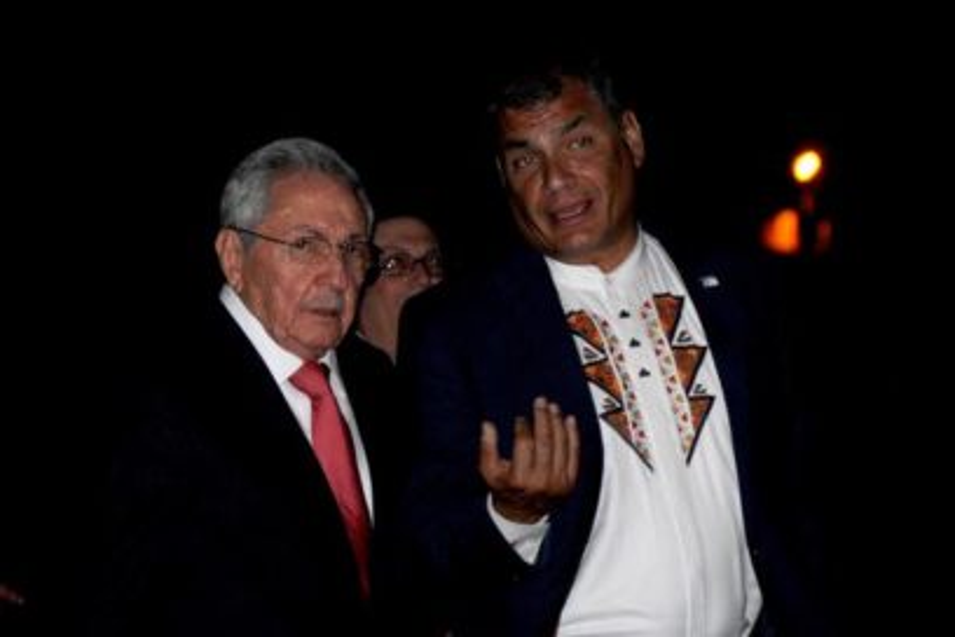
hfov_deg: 10.5
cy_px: 318
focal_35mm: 195
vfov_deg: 7.0
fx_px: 5173
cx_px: 478
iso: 800
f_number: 5.6
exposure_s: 1/125
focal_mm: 130
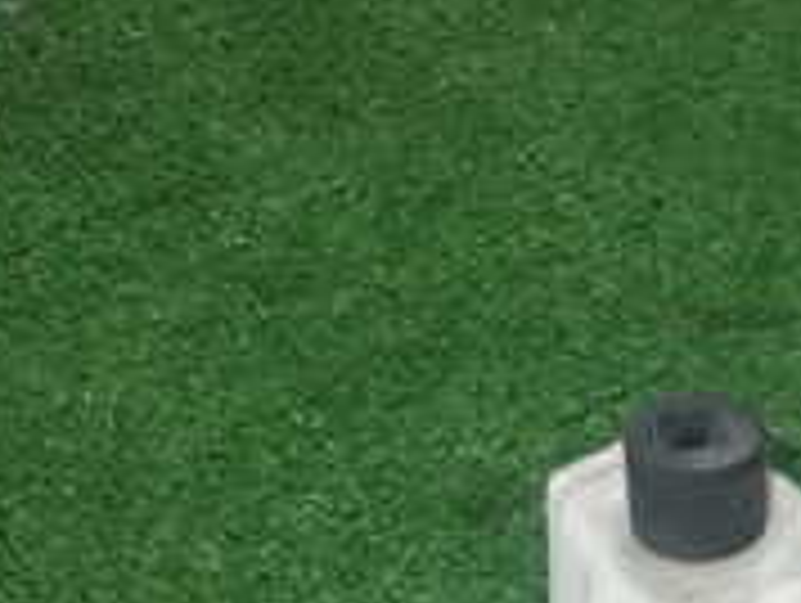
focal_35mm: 101
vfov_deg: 14.4
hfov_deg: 17.4
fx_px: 2340
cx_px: 1215
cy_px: 612
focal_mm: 5.4
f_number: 6.3
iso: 400
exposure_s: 1/30
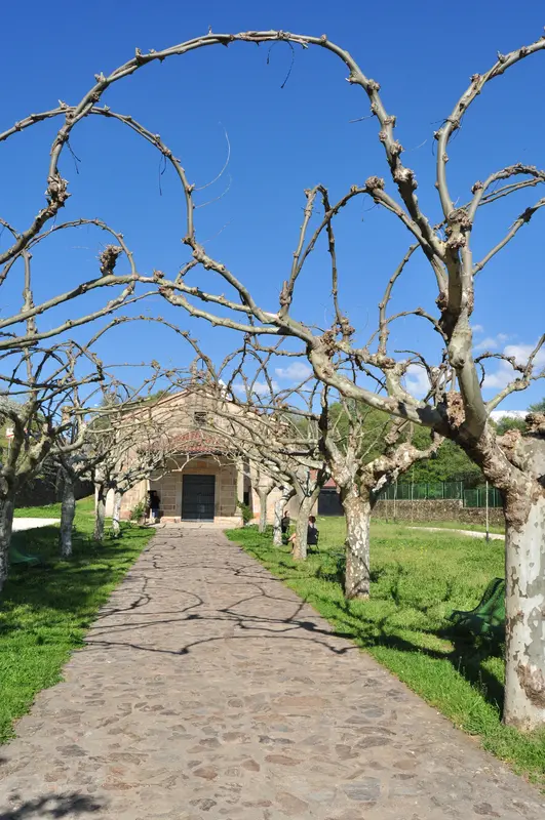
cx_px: 272
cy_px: 410
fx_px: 752
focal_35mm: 33
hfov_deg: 39.9
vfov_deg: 57.3
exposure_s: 1/640
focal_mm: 22
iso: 320
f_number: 13
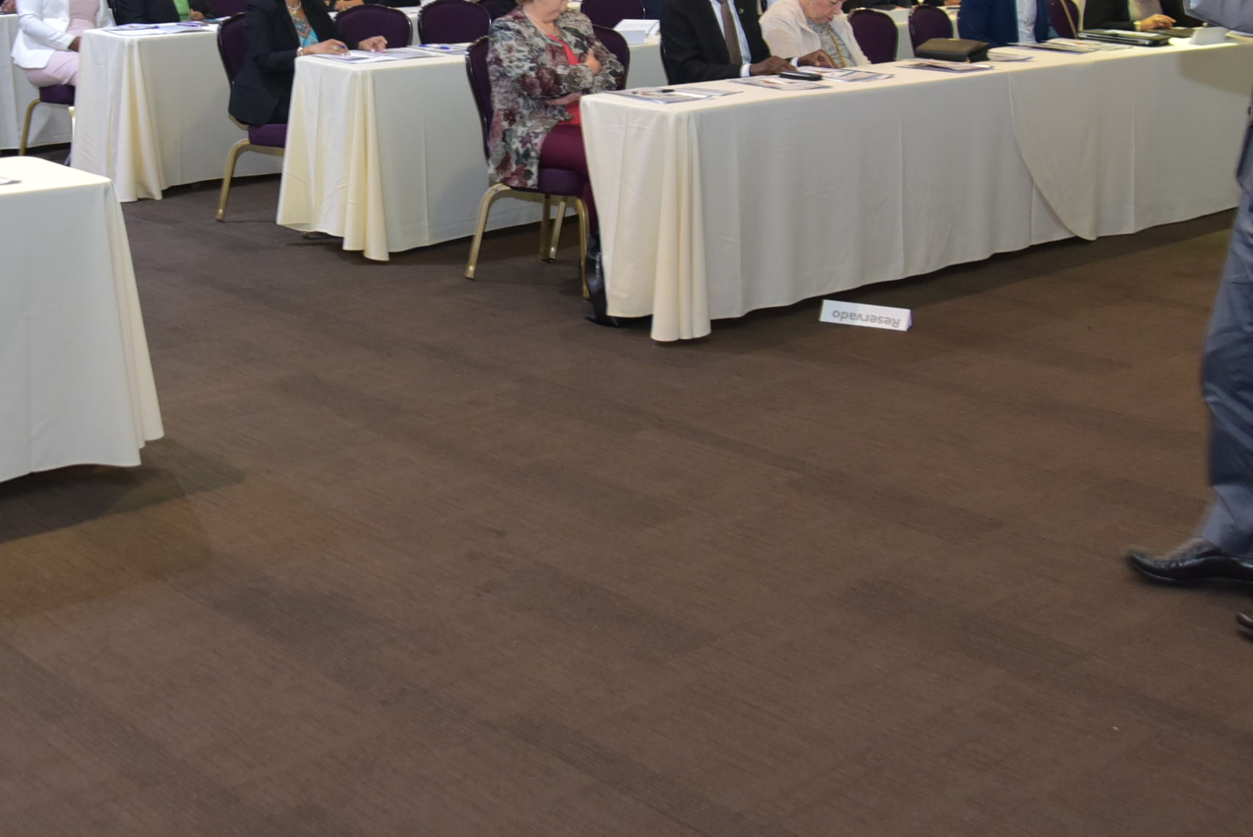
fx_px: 1811
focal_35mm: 52
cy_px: 75
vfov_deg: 25.2
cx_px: 348
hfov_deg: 37.4
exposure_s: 1/40
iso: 1000
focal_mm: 24
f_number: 4
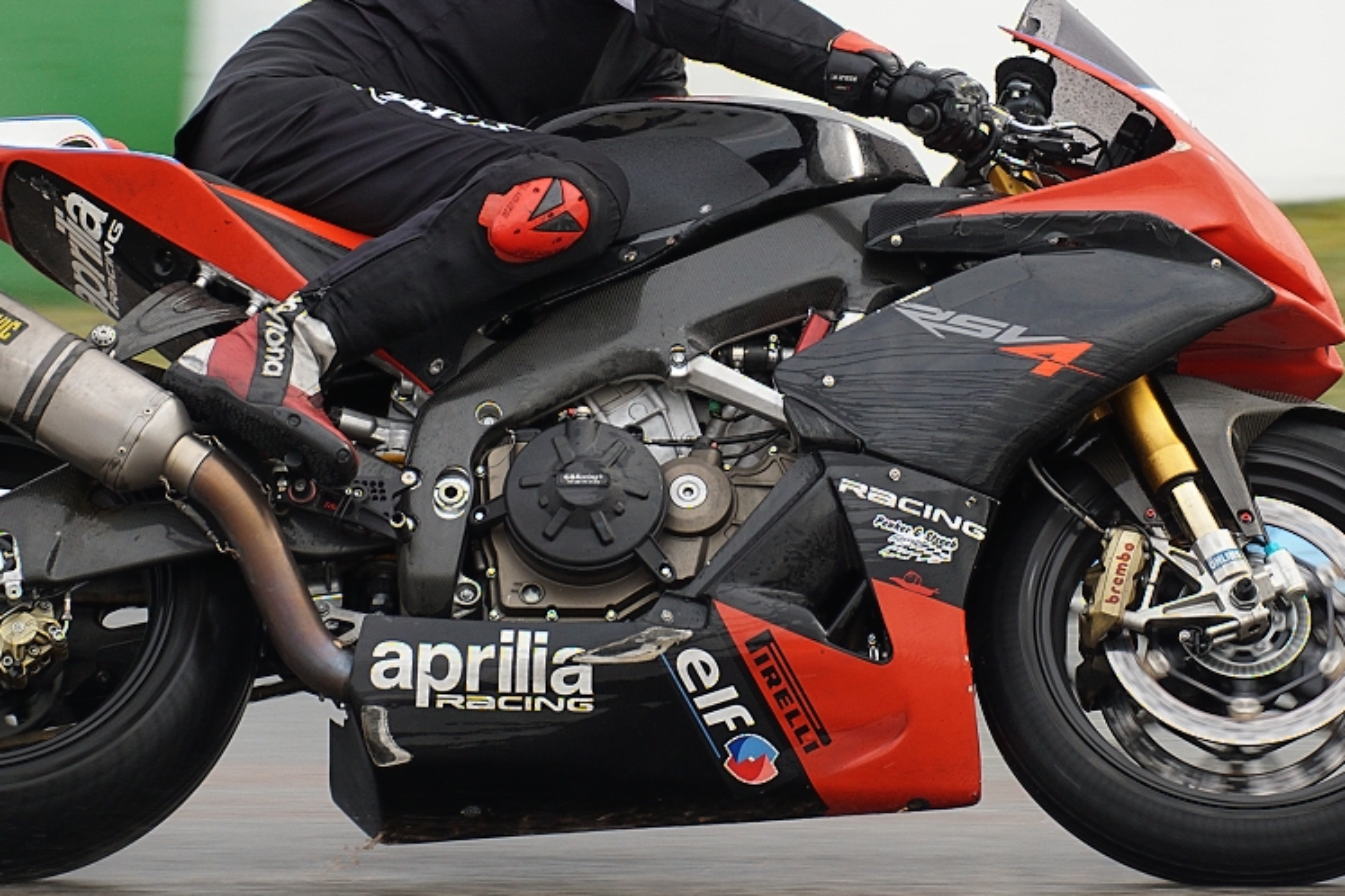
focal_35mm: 411
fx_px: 15354
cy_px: 193
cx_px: 483
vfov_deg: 3.3
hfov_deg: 5.0
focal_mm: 160
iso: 250
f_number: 5.6
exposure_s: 1/320
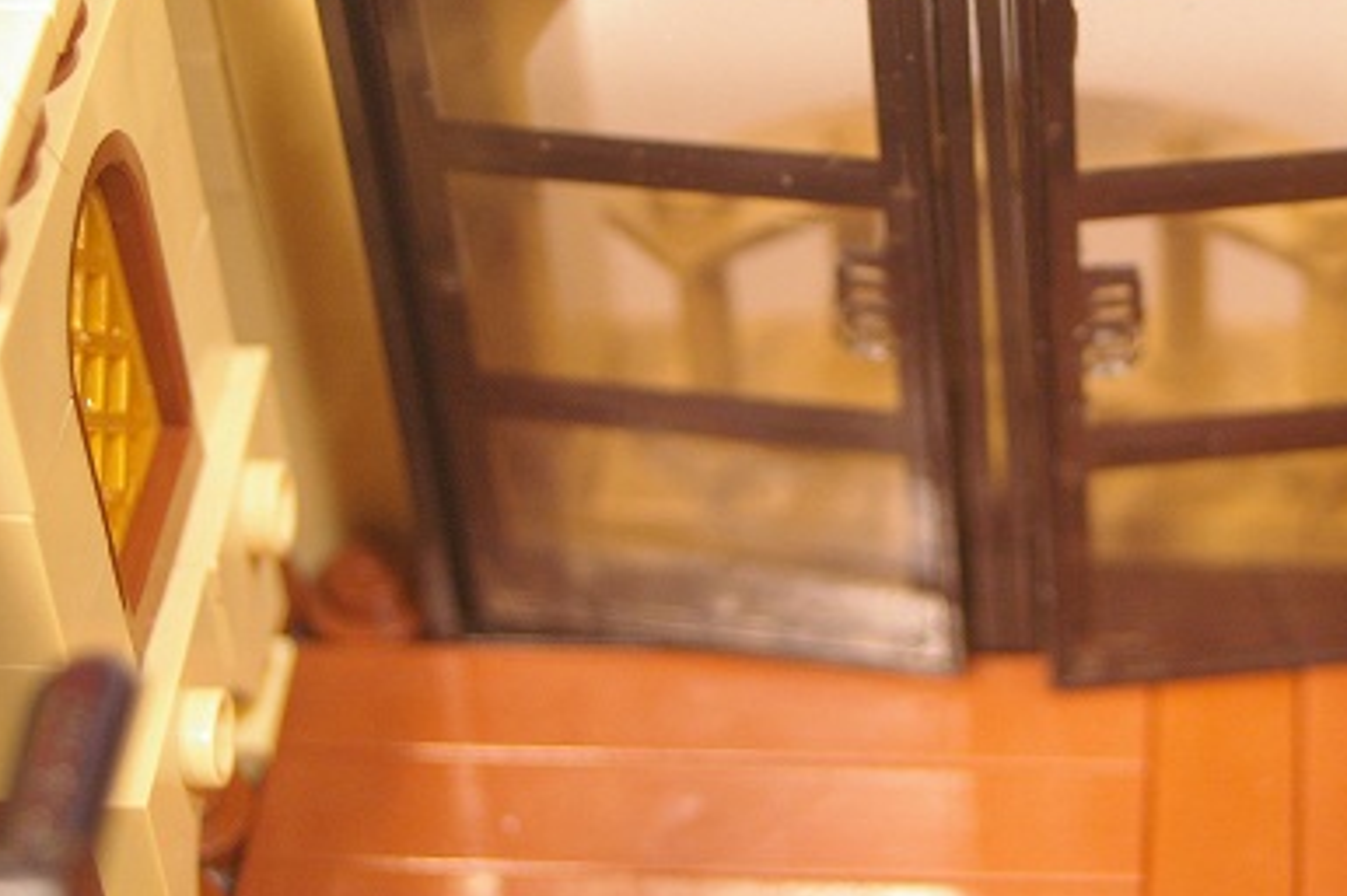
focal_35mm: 126
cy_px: 378
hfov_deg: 16.2
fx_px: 4709
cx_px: 952
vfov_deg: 10.9
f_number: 8
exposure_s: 1/60
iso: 800
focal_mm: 43
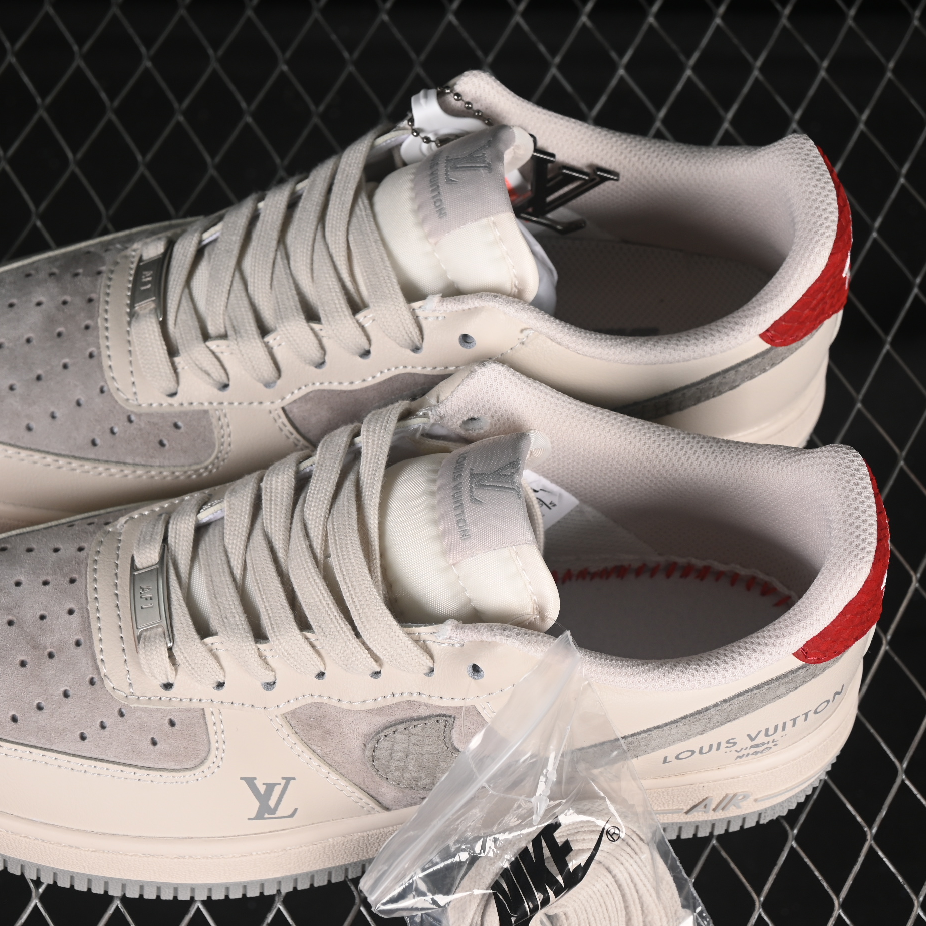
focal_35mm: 96
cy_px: 464
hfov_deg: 18.1
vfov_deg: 18.1
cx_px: 360
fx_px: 2905
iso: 160
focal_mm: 50
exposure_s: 1/80
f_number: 7.1
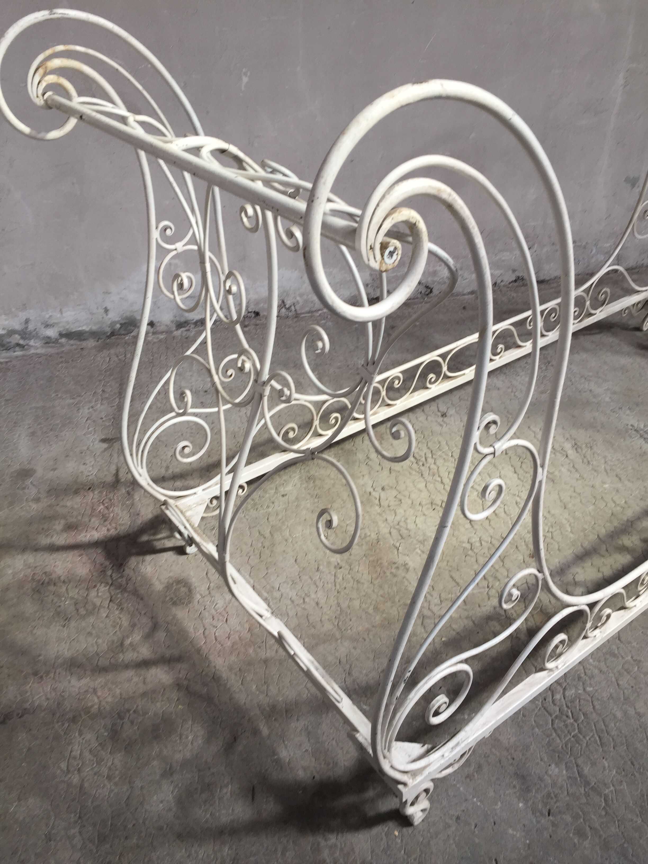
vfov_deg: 61.7
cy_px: 432
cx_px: 324
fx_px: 724
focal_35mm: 29
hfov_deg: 48.2
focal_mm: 4.15
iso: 32
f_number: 2.2
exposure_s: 1/50
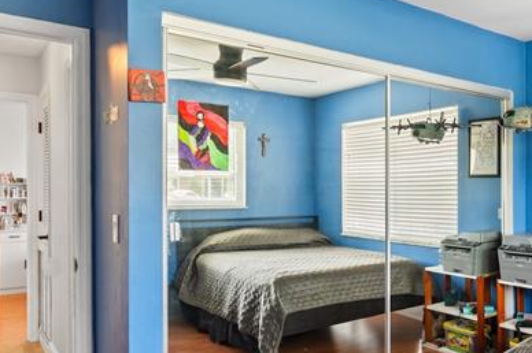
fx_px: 487
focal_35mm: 33
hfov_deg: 53.0
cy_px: 194
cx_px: 436
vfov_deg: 39.9
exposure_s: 1/15
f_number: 4.5
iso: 500
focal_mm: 16
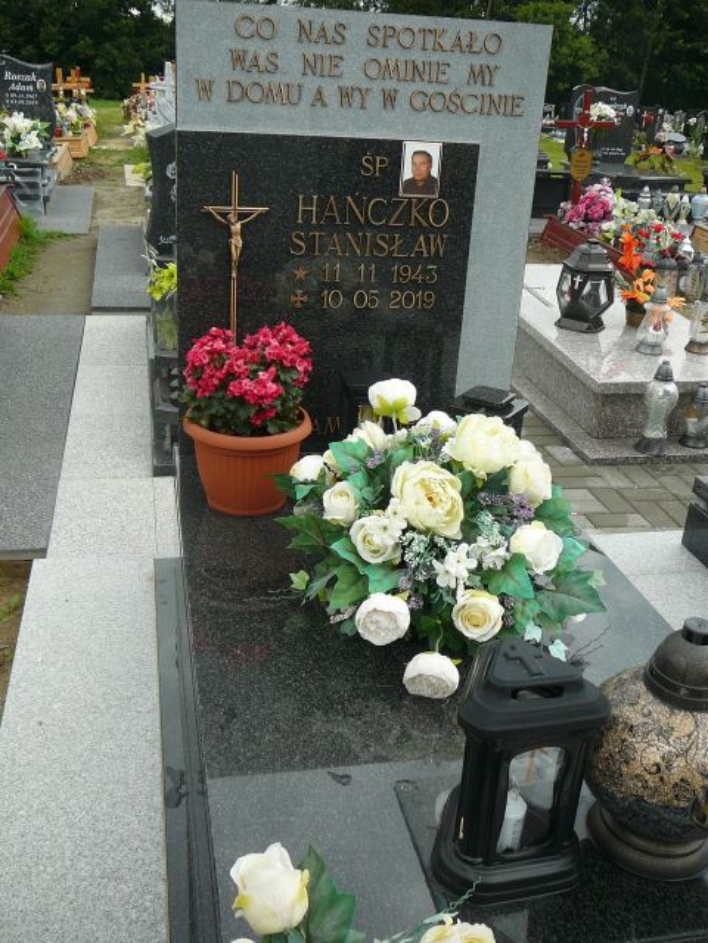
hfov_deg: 40.7
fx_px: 954
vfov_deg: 52.6
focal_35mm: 35
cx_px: 354
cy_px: 472
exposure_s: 1/250
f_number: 2.8
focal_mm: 5.2
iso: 80
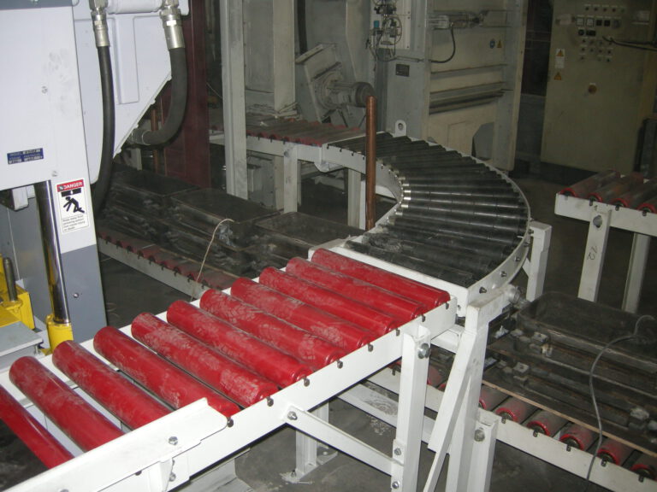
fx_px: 683
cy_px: 246
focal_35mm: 36
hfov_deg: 51.4
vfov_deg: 39.7
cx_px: 328
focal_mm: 7.5
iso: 146
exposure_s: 1/60
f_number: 2.7
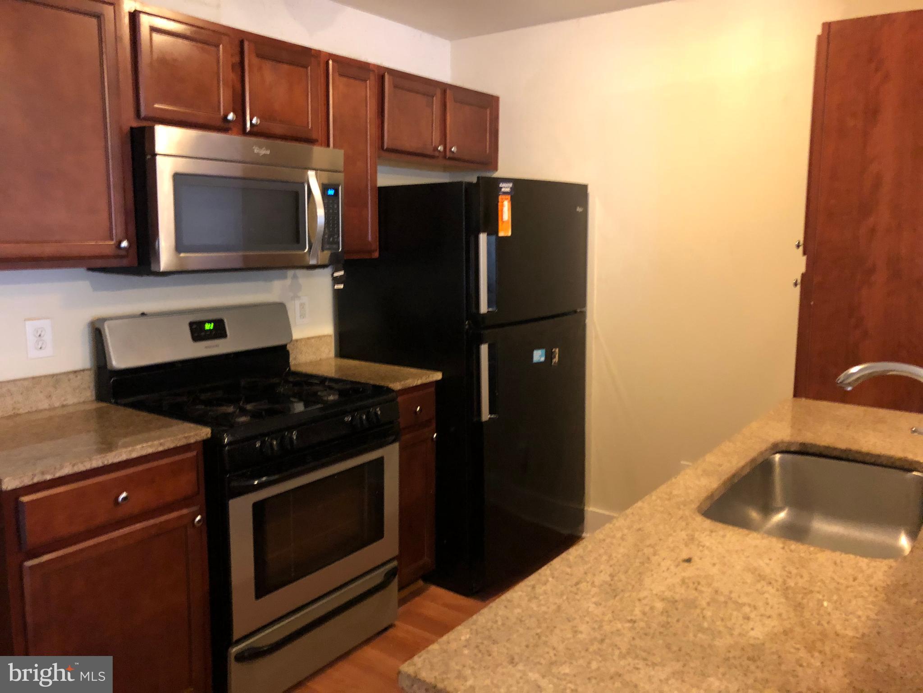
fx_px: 747
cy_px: 346
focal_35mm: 28
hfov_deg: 63.4
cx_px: 462
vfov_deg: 49.7
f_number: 1.8
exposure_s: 1/5
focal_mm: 3.99
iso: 100
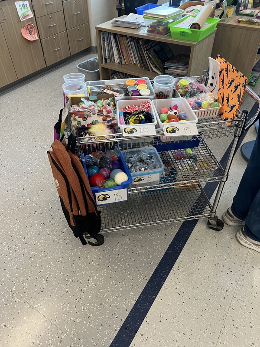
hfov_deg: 53.1
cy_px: 174
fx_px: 260
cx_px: 130
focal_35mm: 26
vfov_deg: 67.3
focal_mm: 5.7
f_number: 1.5
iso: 200
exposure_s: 1/60
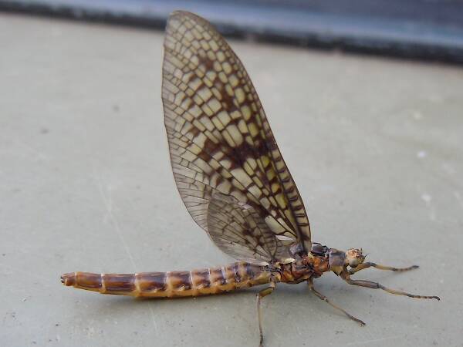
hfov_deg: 60.0
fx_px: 401
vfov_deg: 46.8
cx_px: 232
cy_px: 174
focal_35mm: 30
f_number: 3.5
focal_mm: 5.4
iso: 200
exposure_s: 1/125
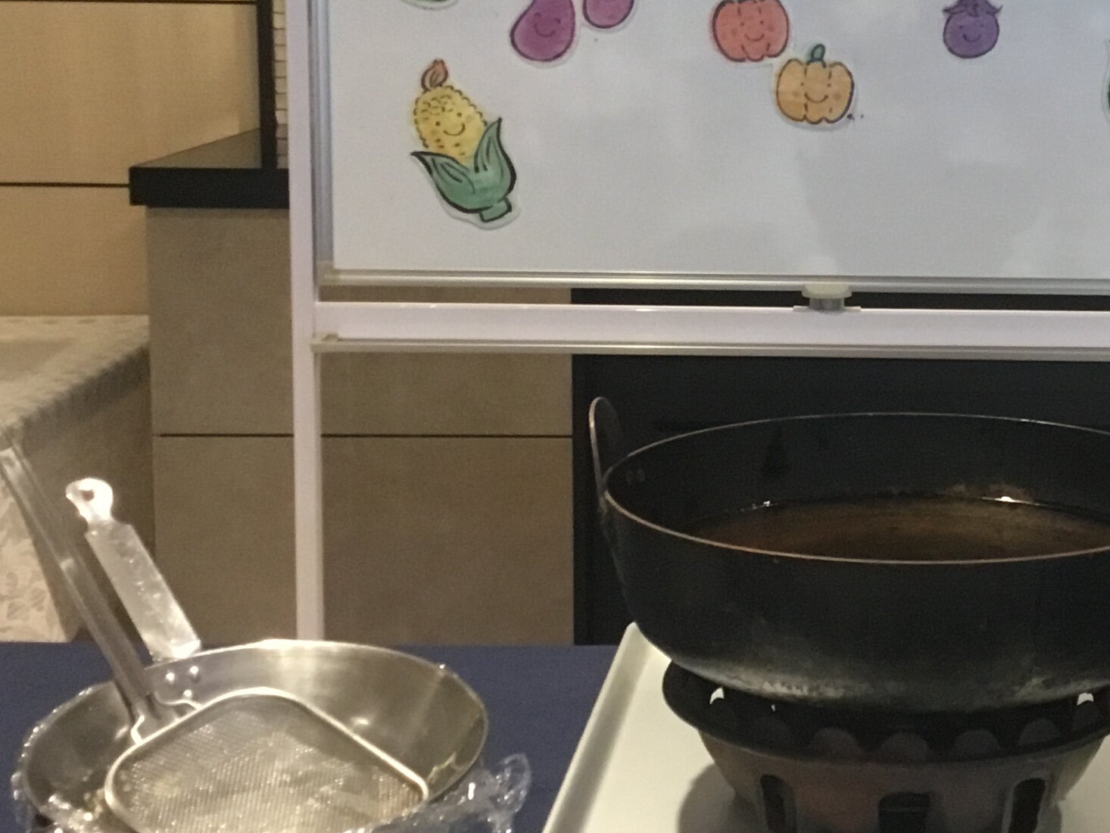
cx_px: 915
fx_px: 2213
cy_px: 195
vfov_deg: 21.1
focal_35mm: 69
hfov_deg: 27.5
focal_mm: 3.3
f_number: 2.4
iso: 125
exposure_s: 1/30
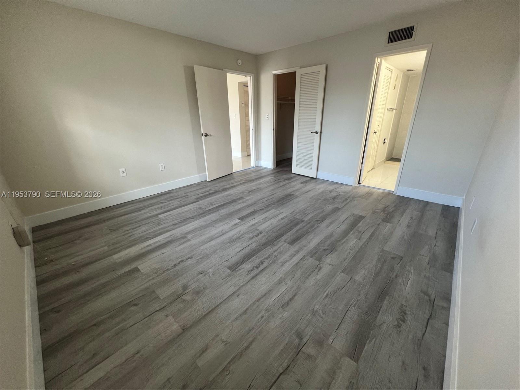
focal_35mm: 13
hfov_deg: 106.2
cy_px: 195
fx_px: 195
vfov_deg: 89.9
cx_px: 260
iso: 160
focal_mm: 1.57
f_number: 1.8
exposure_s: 1/120
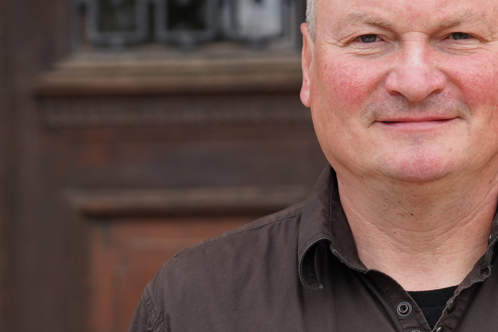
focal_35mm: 185
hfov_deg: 11.1
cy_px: 113
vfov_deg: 7.4
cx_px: 423
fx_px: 2559
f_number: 5.6
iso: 1000
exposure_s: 1/1000
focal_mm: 104
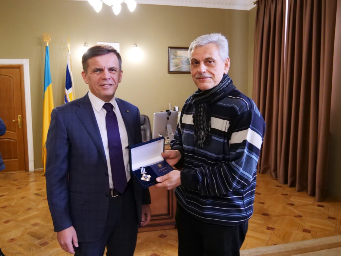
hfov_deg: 67.3
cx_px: 170
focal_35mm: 26
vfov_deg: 53.1
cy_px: 128
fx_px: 256
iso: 3200
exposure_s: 1/60
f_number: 3.5
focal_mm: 13
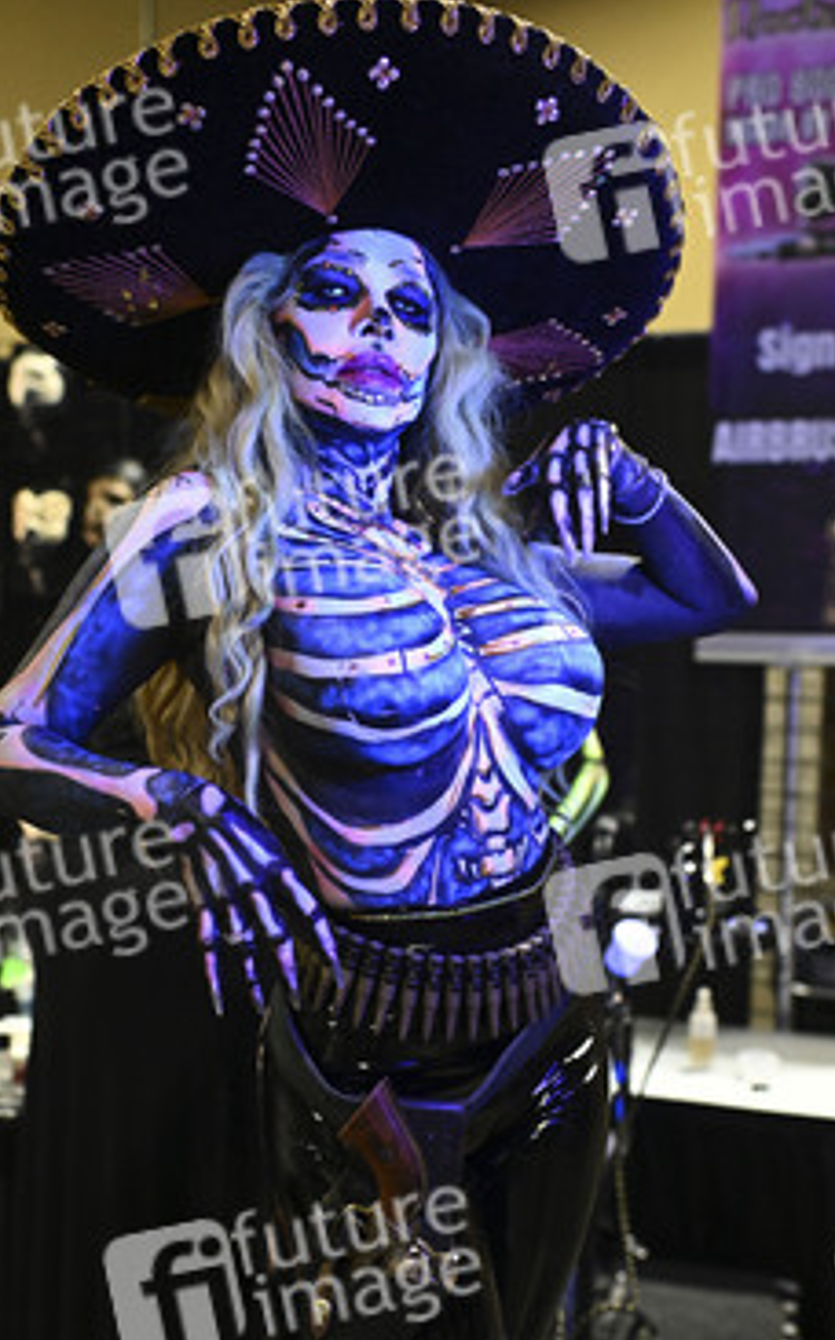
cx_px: 399
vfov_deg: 50.4
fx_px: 1423
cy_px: 725
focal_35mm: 39
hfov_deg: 32.7
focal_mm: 35
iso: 6400
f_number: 2.8
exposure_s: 1/800
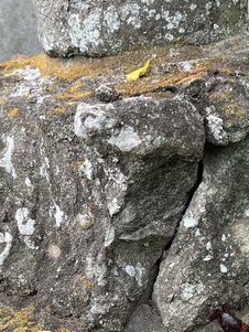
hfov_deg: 21.3
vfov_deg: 27.7
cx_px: 164
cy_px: 253
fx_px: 661
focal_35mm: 69
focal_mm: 5.7
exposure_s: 1/163
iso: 40
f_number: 1.5
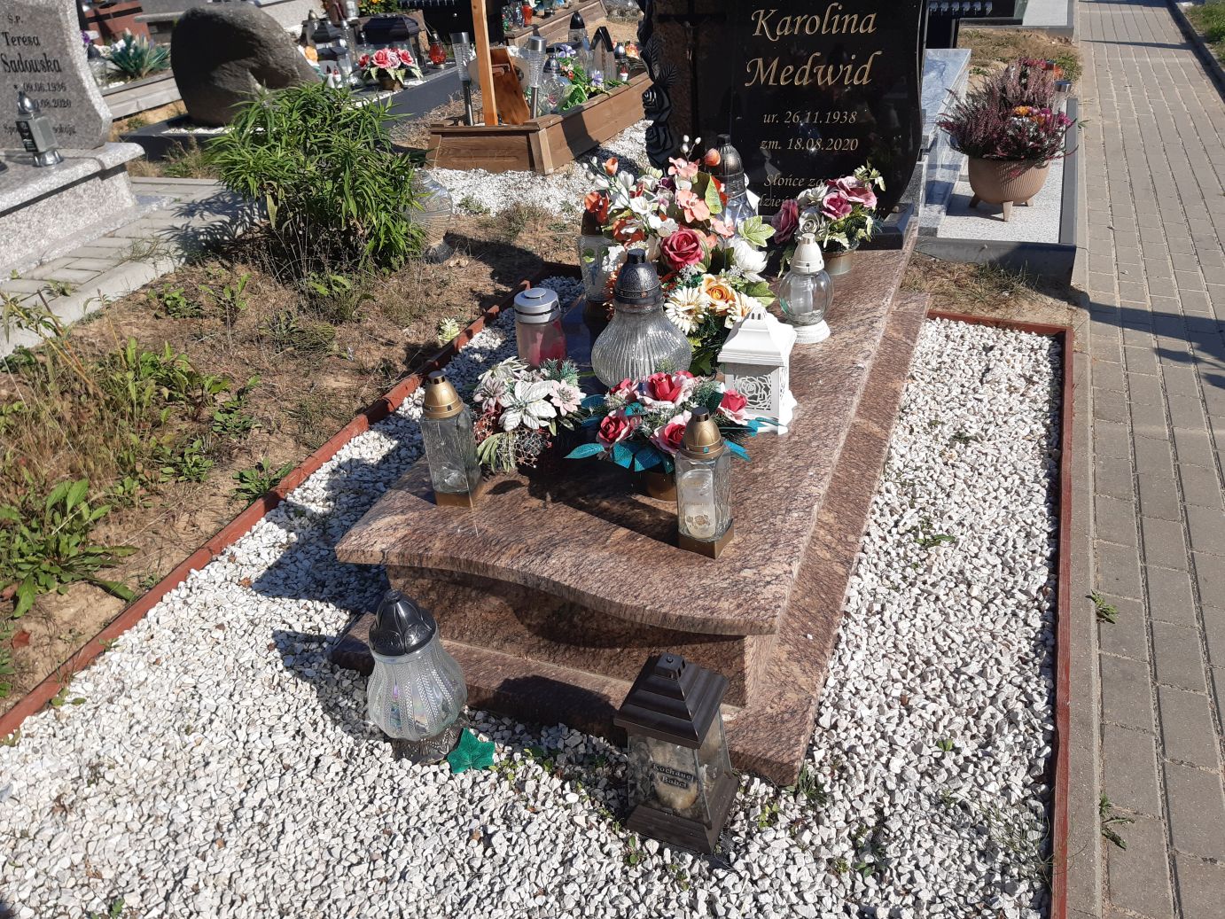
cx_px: 612
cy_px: 460
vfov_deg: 53.1
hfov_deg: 67.3
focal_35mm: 26
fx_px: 920
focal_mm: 3.92
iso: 40
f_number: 1.7
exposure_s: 1/2203
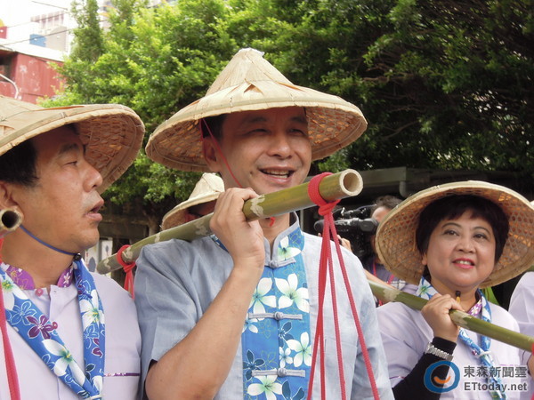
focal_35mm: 62
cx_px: 267
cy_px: 200
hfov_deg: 31.2
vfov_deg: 23.7
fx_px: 956
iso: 160
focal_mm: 11.1
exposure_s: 1/125
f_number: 4.2
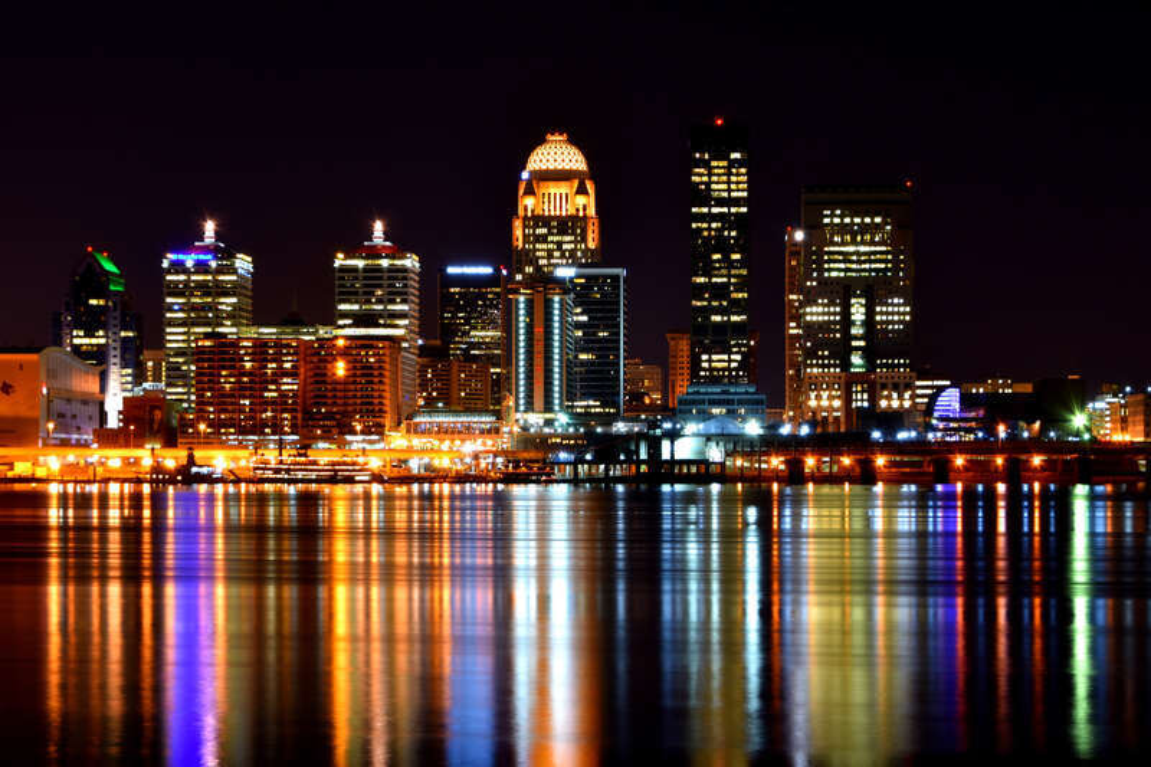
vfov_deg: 14.0
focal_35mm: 98
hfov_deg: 20.9
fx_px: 3116
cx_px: 576
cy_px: 384
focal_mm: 65
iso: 100
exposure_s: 30
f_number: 14
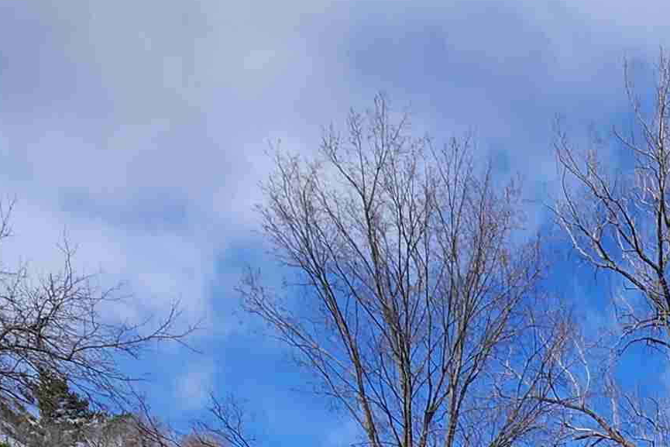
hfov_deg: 32.3
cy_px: 819
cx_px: 845
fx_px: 893
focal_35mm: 48
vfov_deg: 19.9
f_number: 2.2
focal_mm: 2.2
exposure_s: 1/2565
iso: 50
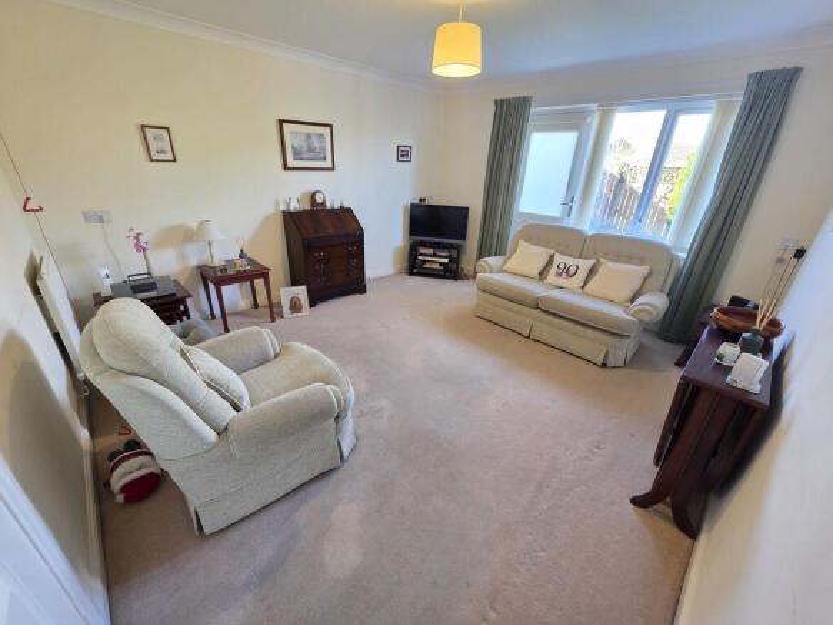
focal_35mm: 13
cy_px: 312
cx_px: 416
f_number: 1.9
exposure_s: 1/50
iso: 200
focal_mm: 2.2
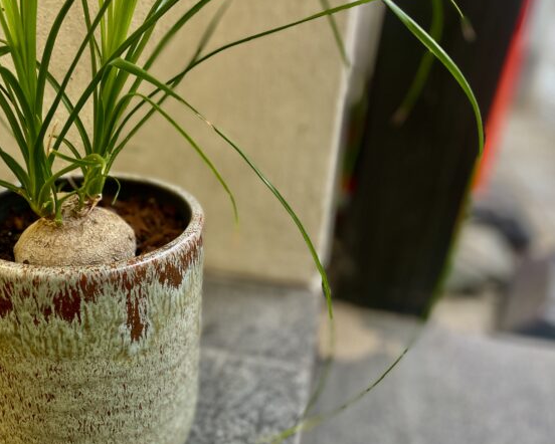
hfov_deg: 55.6
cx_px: 251
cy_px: 238
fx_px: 526
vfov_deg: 45.8
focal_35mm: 32
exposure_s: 1/50
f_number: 1.6
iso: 125
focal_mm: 4.2
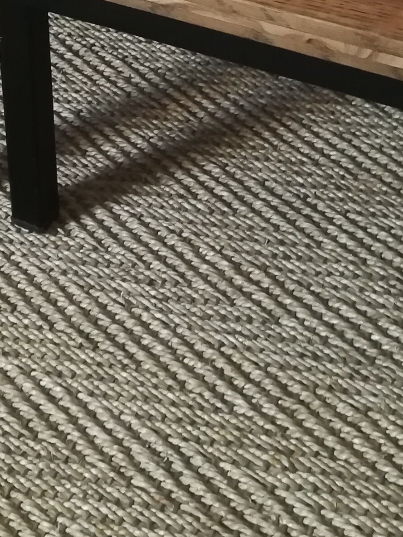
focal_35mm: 87
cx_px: 107
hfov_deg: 16.9
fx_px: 1351
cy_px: -77
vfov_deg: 21.2
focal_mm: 3.83
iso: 500
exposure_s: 1/25
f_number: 2.2
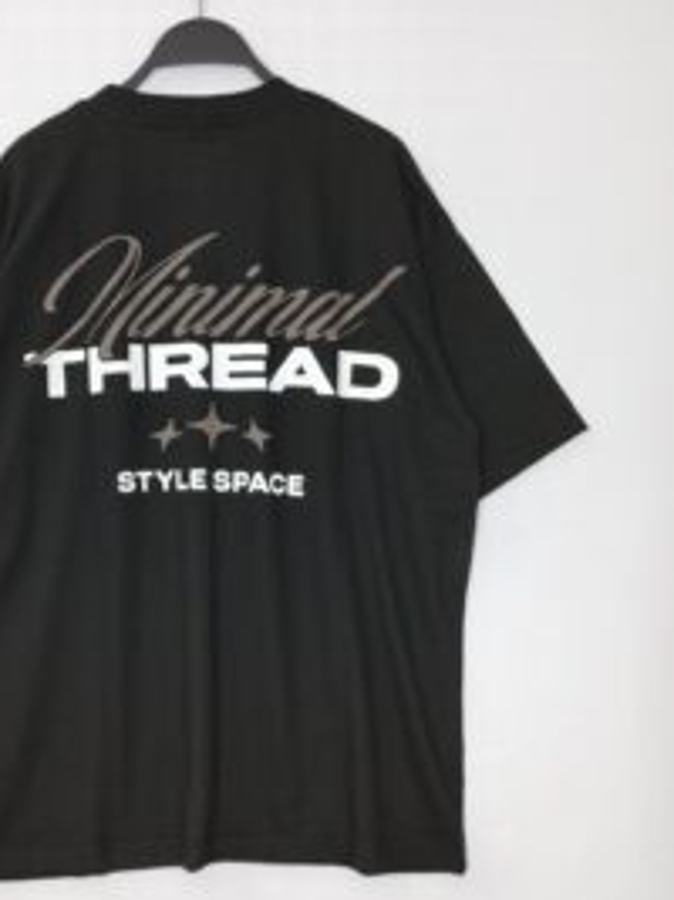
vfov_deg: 44.8
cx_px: 202
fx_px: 1091
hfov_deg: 33.9
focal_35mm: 42
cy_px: 465
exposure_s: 1/15
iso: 100
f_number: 1.8
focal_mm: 4.27
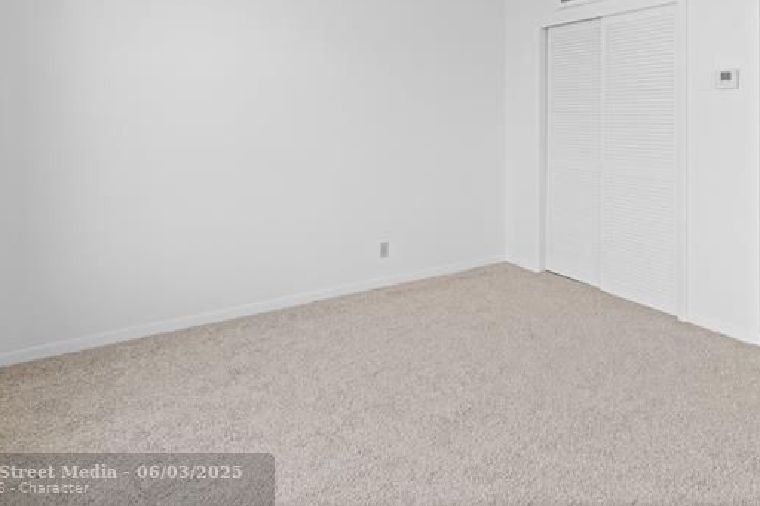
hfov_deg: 71.4
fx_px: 528
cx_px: 413
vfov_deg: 48.9
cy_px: 116
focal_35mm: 25
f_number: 8
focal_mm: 16
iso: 200
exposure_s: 1/4
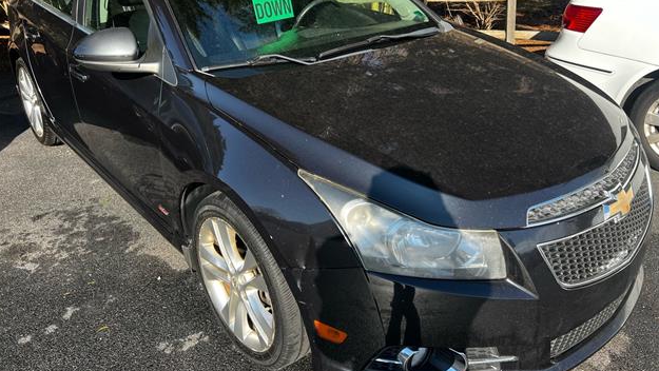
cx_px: 331
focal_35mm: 29
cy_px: 150
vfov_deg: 40.1
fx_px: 507
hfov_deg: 66.0
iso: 50
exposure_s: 1/949
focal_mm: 5.7
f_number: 1.5
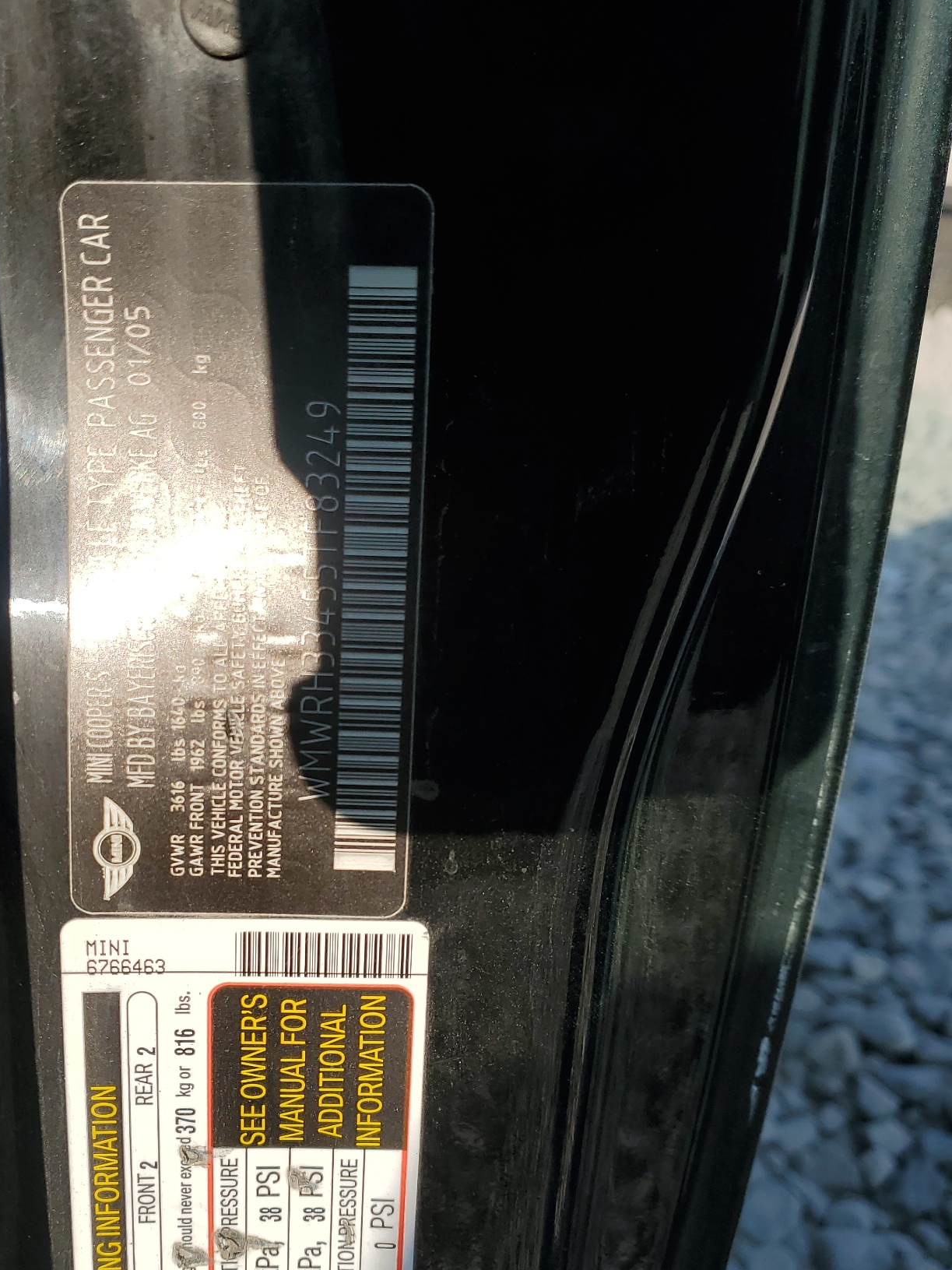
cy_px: 731
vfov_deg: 53.7
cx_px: 330
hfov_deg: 41.3
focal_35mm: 34
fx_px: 1247
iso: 50
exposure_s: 1/2000
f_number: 1.5
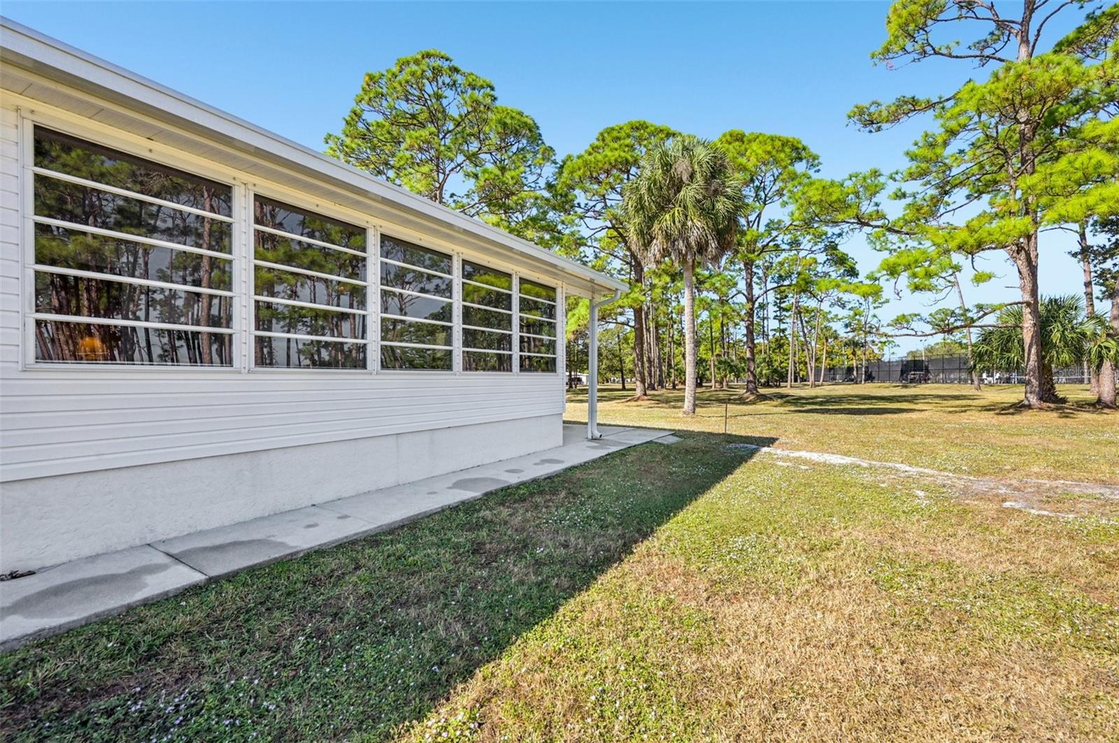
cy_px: 372
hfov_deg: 98.6
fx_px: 481
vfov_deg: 75.4
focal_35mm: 16
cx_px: 560
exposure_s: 1/640
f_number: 8
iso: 400
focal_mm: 15.5
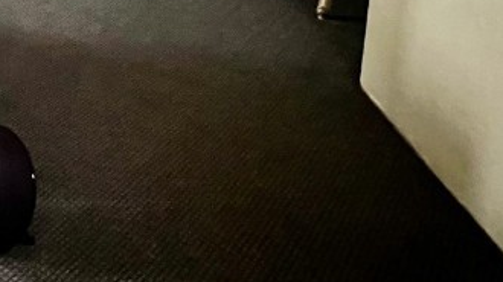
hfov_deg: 40.5
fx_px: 586
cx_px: -3
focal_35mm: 44
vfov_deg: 22.2
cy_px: -145
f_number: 1.8
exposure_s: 1/41
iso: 1250
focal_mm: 1.57
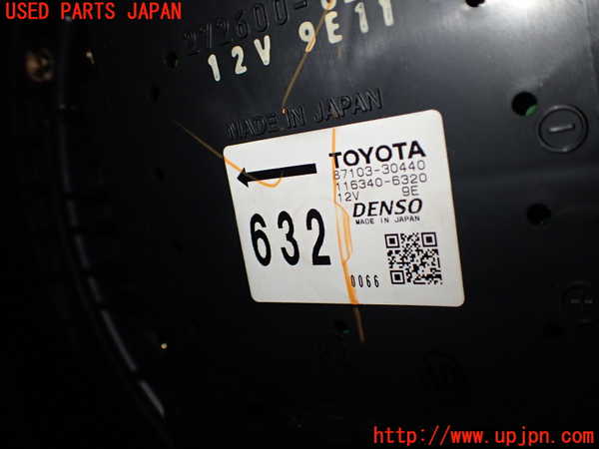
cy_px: 224
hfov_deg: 60.0
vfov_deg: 46.8
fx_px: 519
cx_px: 300
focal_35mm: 30
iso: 200
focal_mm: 5.4
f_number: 2.3
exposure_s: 1/125
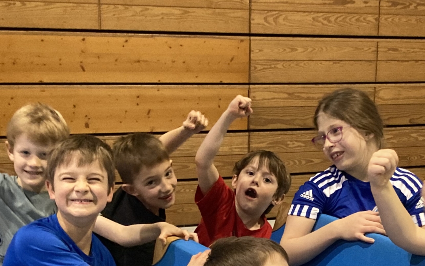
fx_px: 834
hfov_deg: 28.3
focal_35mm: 72
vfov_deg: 17.8
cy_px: 251
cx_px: 299
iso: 320
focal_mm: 3.99
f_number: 1.8
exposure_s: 1/33
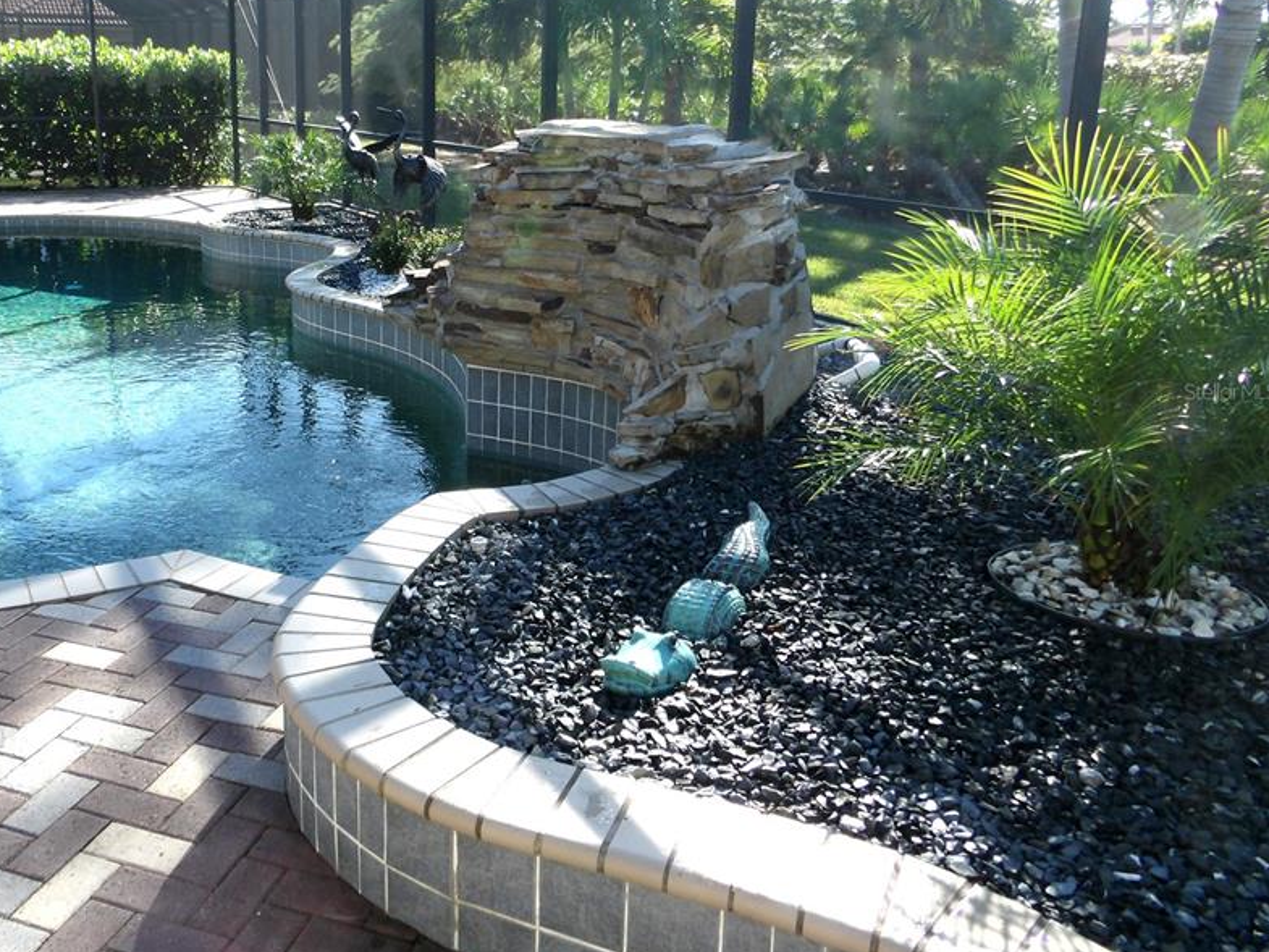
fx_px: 1100
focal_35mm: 30
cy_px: 391
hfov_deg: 59.0
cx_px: 454
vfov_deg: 46.6
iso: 100
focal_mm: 4.2
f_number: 4.1
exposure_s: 1/150
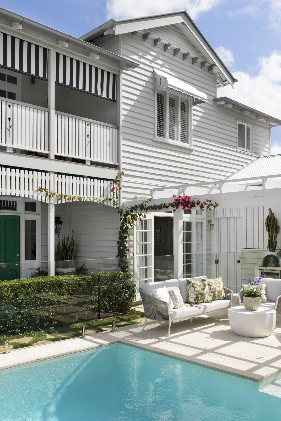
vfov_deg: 54.4
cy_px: 210
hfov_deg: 37.9
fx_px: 410
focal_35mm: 35
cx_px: 140
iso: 100
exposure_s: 1/320
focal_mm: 35
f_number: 8
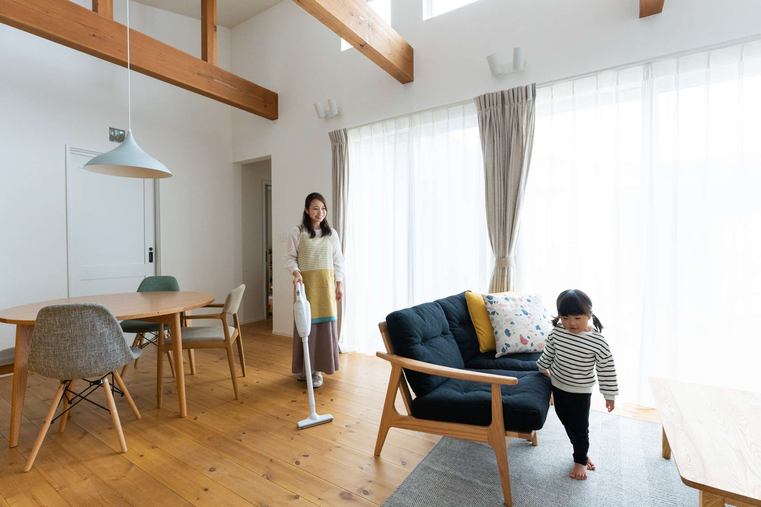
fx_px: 357
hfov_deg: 93.6
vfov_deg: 70.7
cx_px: 380
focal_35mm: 17
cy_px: 254
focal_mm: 16.9
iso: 500
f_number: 4
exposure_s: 1/100
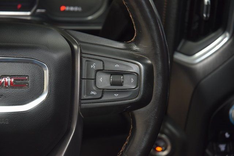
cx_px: 117
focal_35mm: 105
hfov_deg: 19.5
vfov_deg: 13.0
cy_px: 78
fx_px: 683
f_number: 4.5
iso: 1600
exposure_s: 1/40
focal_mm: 70
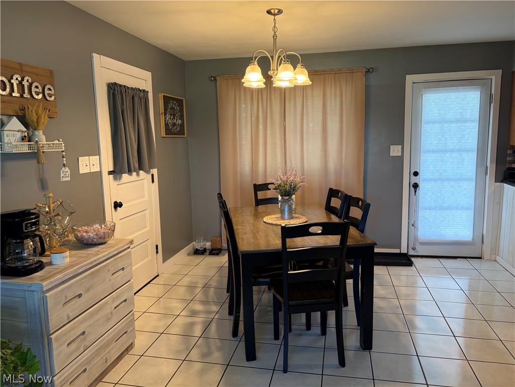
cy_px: 194
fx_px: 387
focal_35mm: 26
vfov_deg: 53.1
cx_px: 258
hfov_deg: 67.3
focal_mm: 5.96
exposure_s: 1/120
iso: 160
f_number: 1.6
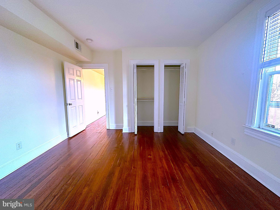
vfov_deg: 85.7
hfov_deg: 102.1
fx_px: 113
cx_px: 140
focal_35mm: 14
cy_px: 105
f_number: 2.2
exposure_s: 1/60
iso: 400
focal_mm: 2.22
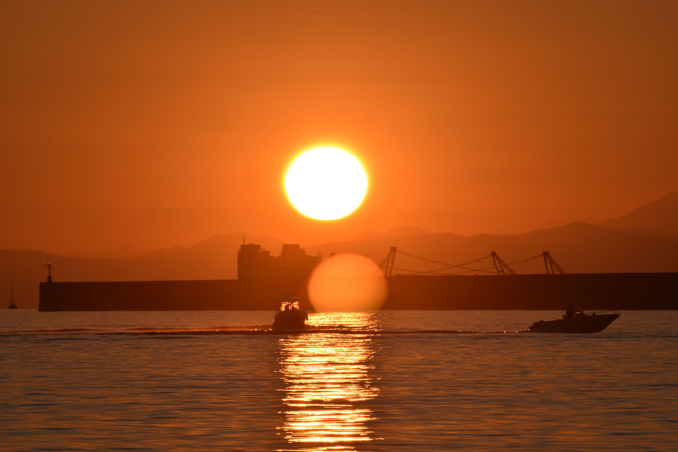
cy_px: 226
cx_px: 339
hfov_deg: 4.6
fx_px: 8474
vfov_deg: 3.1
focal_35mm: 450
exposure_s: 1/200
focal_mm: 300
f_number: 22
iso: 100
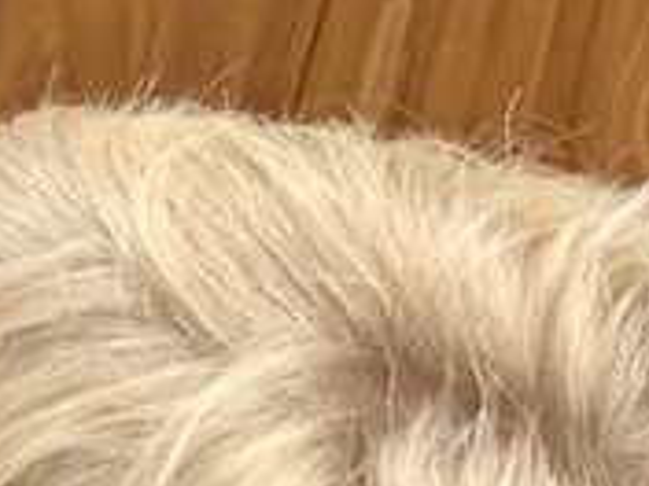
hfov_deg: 12.5
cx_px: -627
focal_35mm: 140
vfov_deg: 10.3
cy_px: 676
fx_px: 2625
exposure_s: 1/120
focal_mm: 6.9
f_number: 1.68
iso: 207
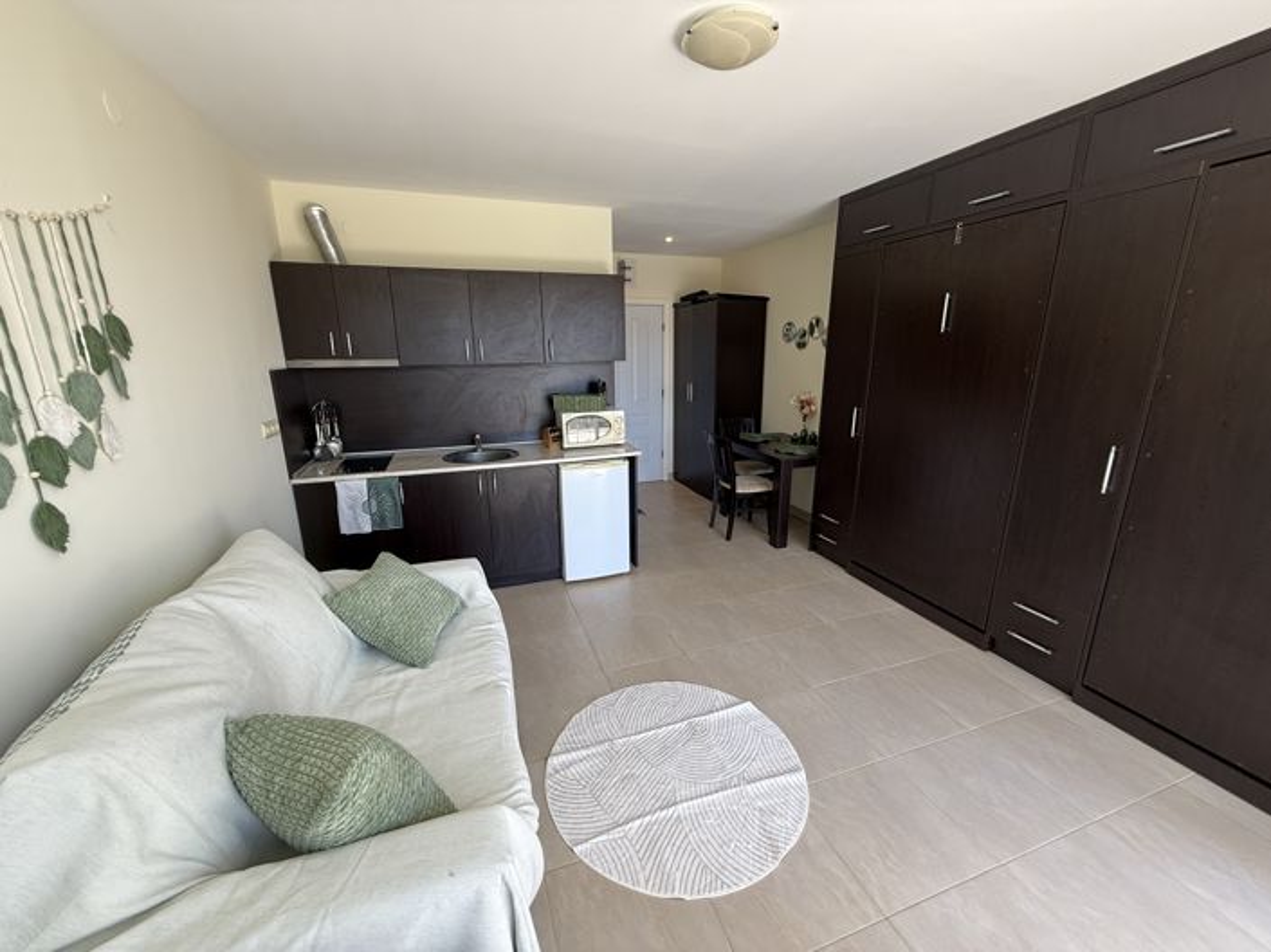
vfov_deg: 85.6
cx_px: 636
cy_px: 476
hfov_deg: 102.1
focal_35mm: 14
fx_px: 514
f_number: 2.2
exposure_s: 1/99
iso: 80
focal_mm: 2.22
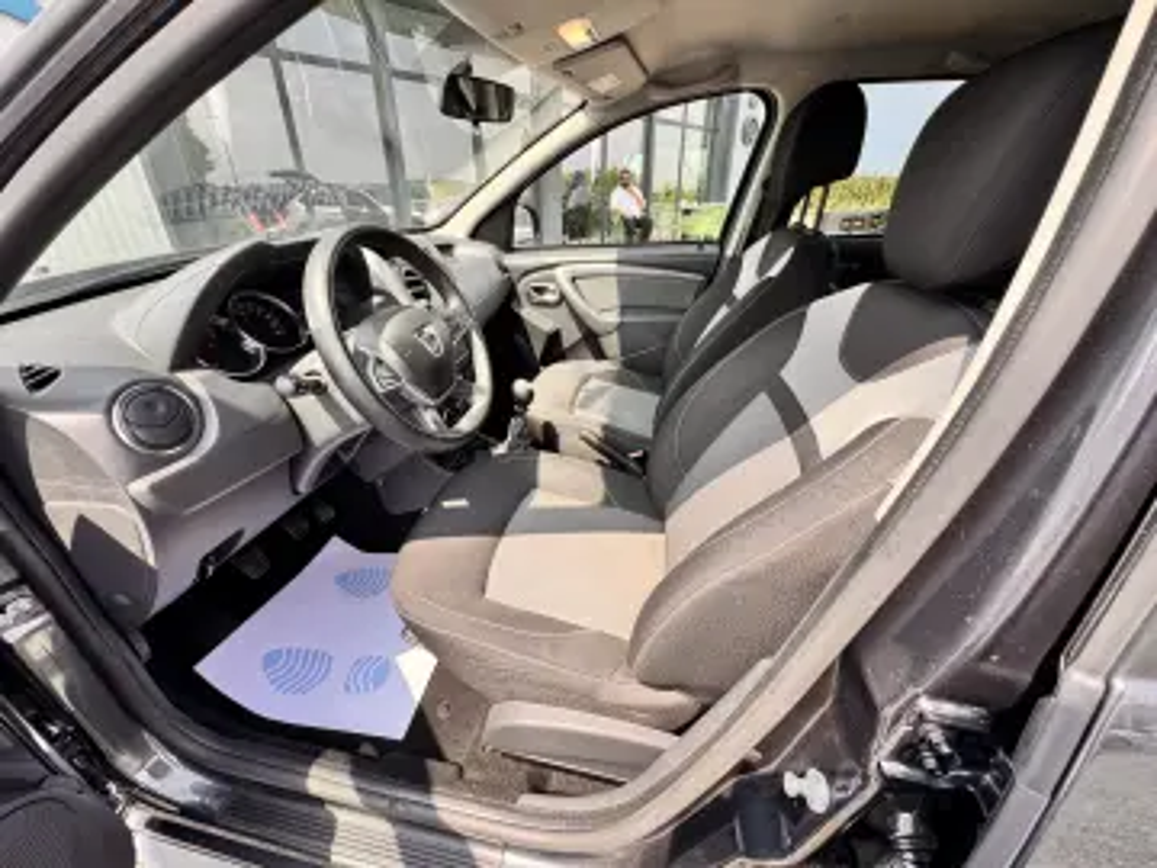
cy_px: 434
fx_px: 468
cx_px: 578
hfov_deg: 102.1
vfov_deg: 85.7
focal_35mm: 14
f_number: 2.2
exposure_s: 1/235
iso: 40
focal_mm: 2.22
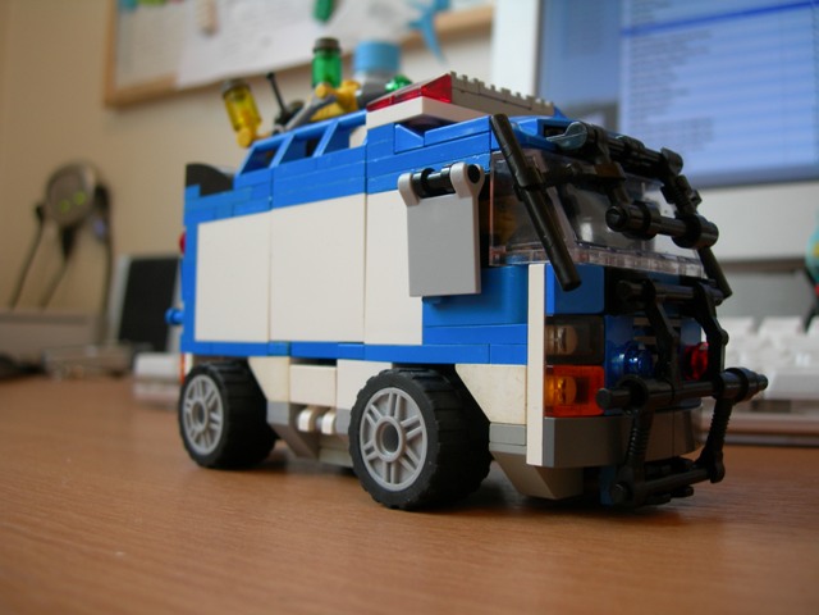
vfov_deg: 37.7
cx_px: 410
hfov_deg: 49.0
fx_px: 899
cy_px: 308
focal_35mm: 38
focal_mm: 7.8
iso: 50
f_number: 2.8
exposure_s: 1/13.2
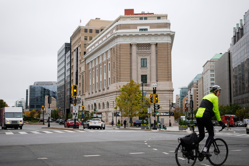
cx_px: 124
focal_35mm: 50
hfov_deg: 39.6
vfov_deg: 27.0
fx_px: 346
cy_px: 83
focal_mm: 50
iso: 125
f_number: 2
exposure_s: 1/2000
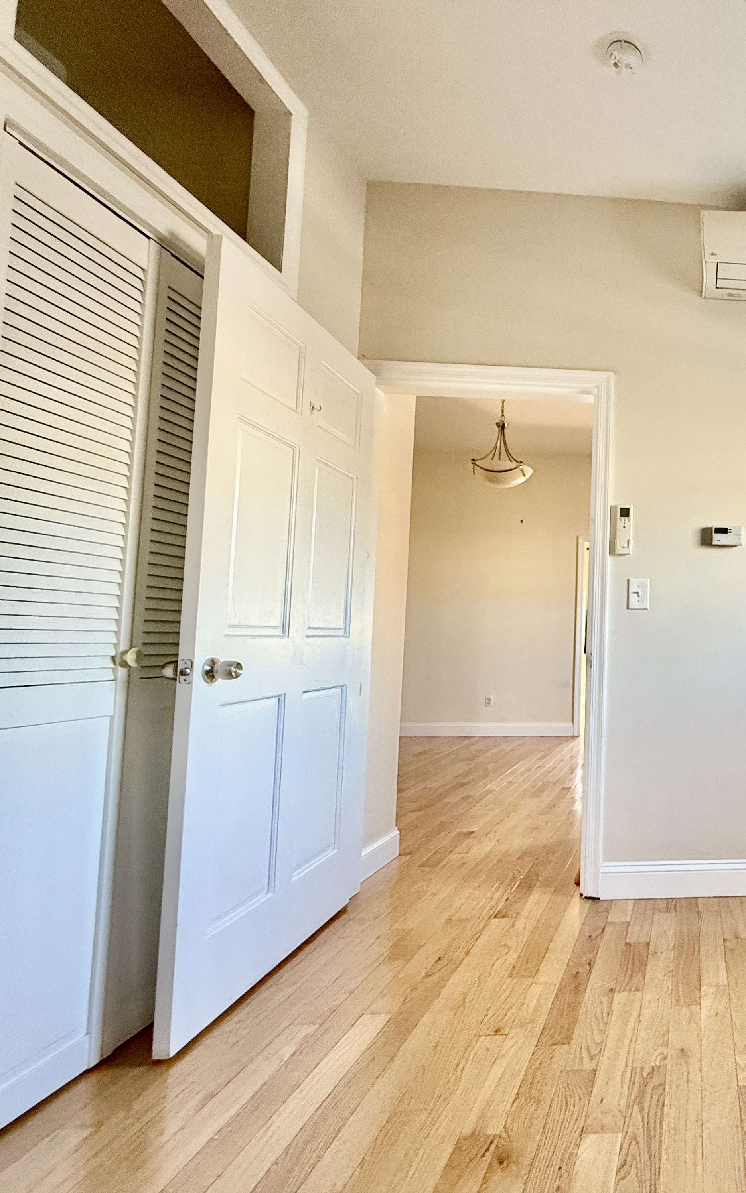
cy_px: 597
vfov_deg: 85.1
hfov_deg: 48.3
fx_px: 651
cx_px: 758
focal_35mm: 20
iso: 400
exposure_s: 1/66
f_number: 2.2
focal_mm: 2.22
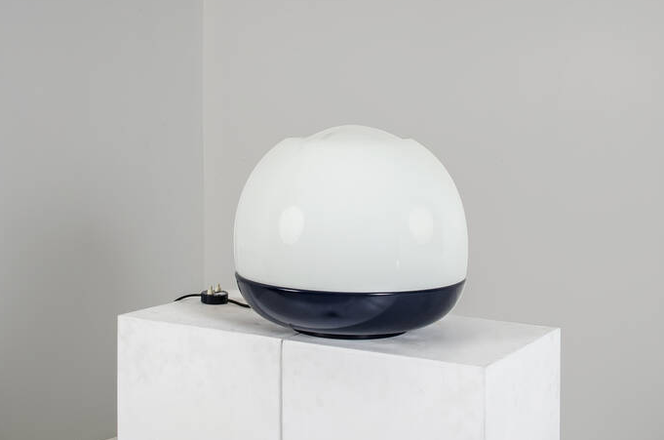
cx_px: 347
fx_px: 1022
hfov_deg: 36.0
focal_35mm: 56
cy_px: 210
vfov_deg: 24.3
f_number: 22
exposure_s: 1/200
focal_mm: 35
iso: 100
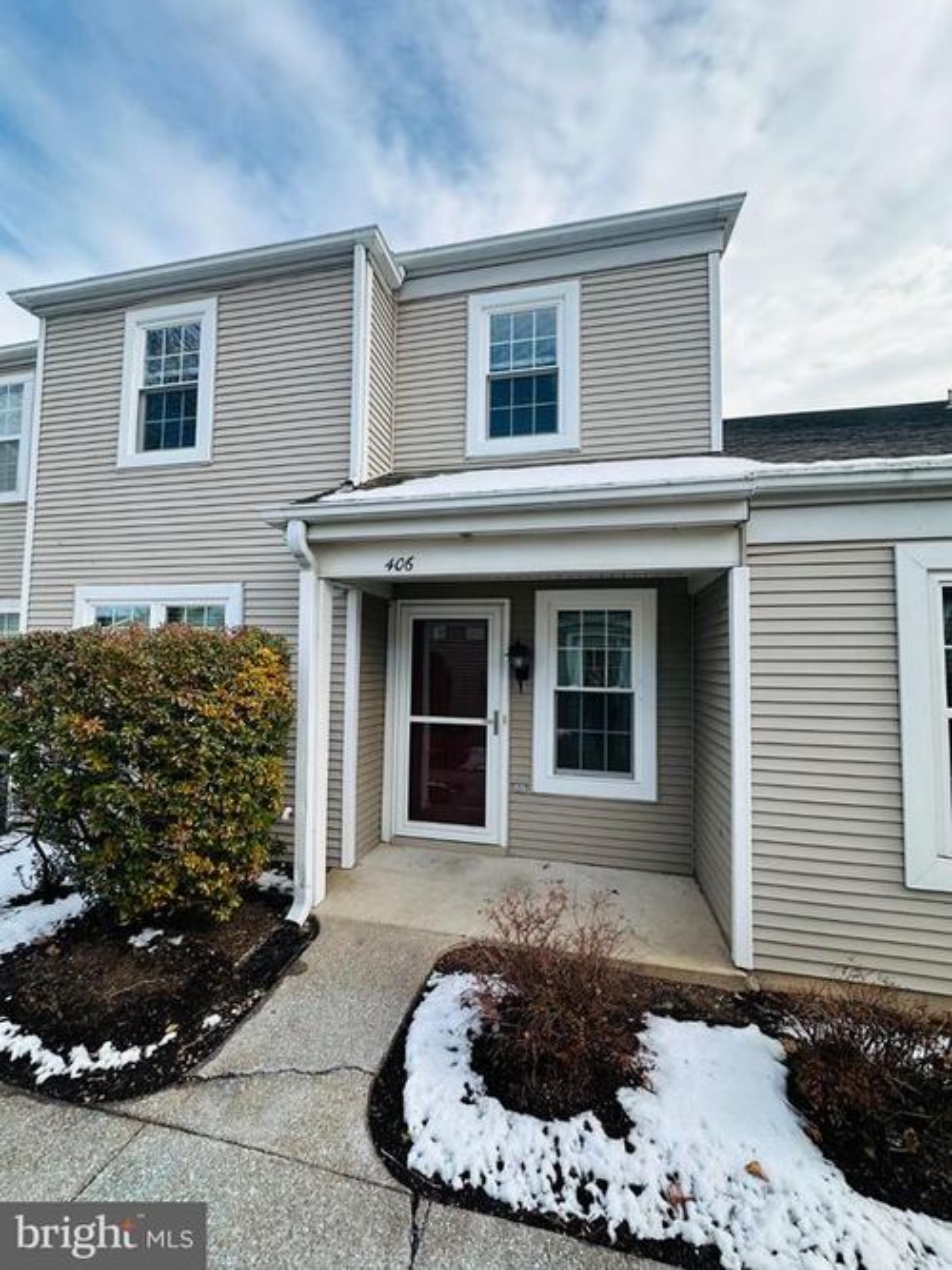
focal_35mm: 14
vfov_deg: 102.1
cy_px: 635
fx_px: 514
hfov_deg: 85.7
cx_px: 476
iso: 40
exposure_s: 1/461
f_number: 2.2
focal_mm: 2.22
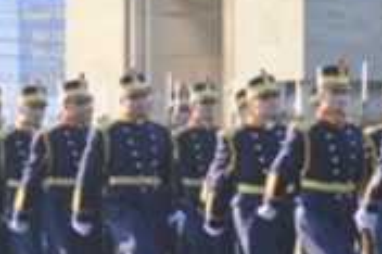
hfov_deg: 5.4
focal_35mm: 374
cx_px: 814
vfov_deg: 3.7
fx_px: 3968
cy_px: -12
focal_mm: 55
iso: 200
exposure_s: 1/250
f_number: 5.6
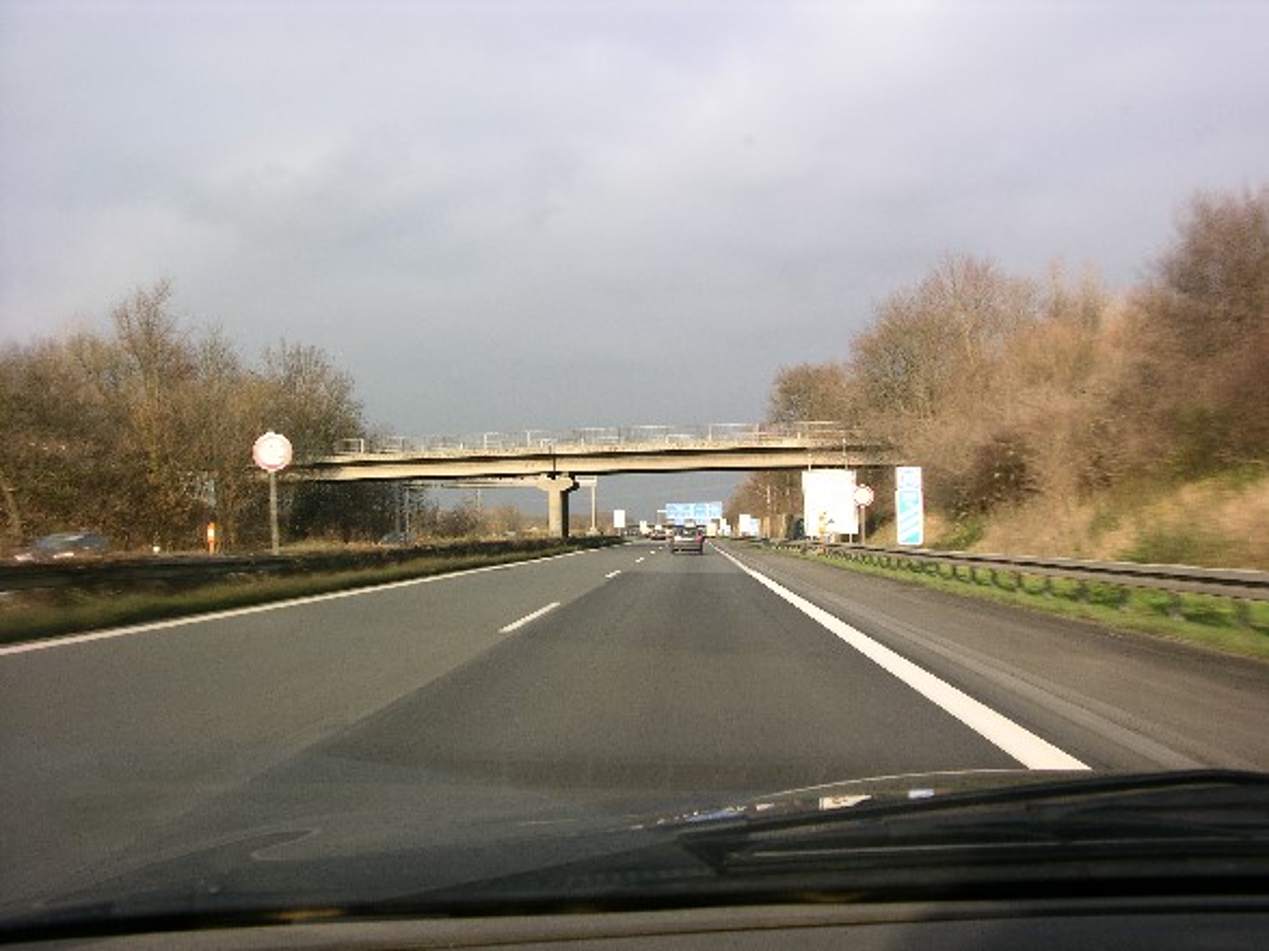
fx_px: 1283
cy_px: 476
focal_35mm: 35
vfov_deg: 40.7
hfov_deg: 52.6
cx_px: 634
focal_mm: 8.9
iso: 50
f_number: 5.6
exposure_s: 1/67
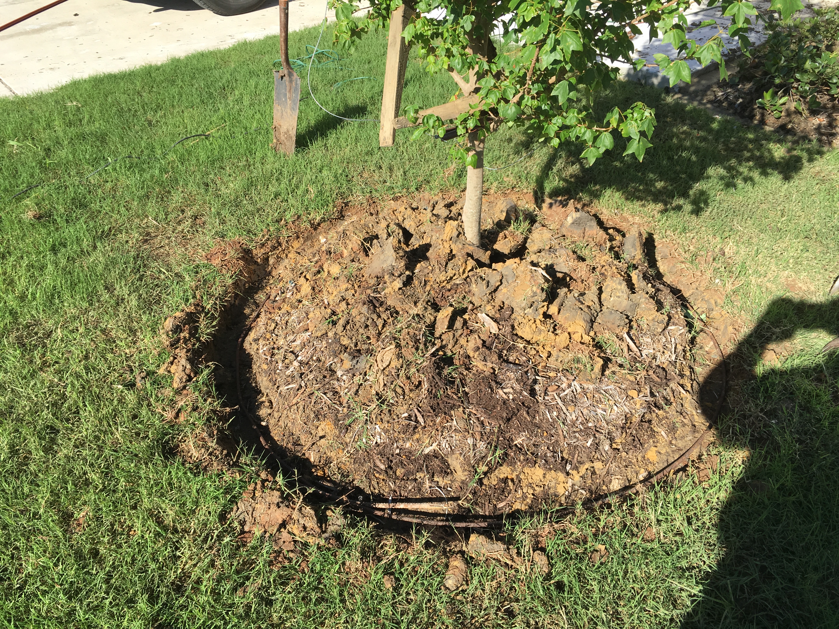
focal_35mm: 29
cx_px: 420
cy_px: 314
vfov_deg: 48.2
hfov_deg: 61.7
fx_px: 703
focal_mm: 4.15
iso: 25
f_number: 2.2
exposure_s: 1/818
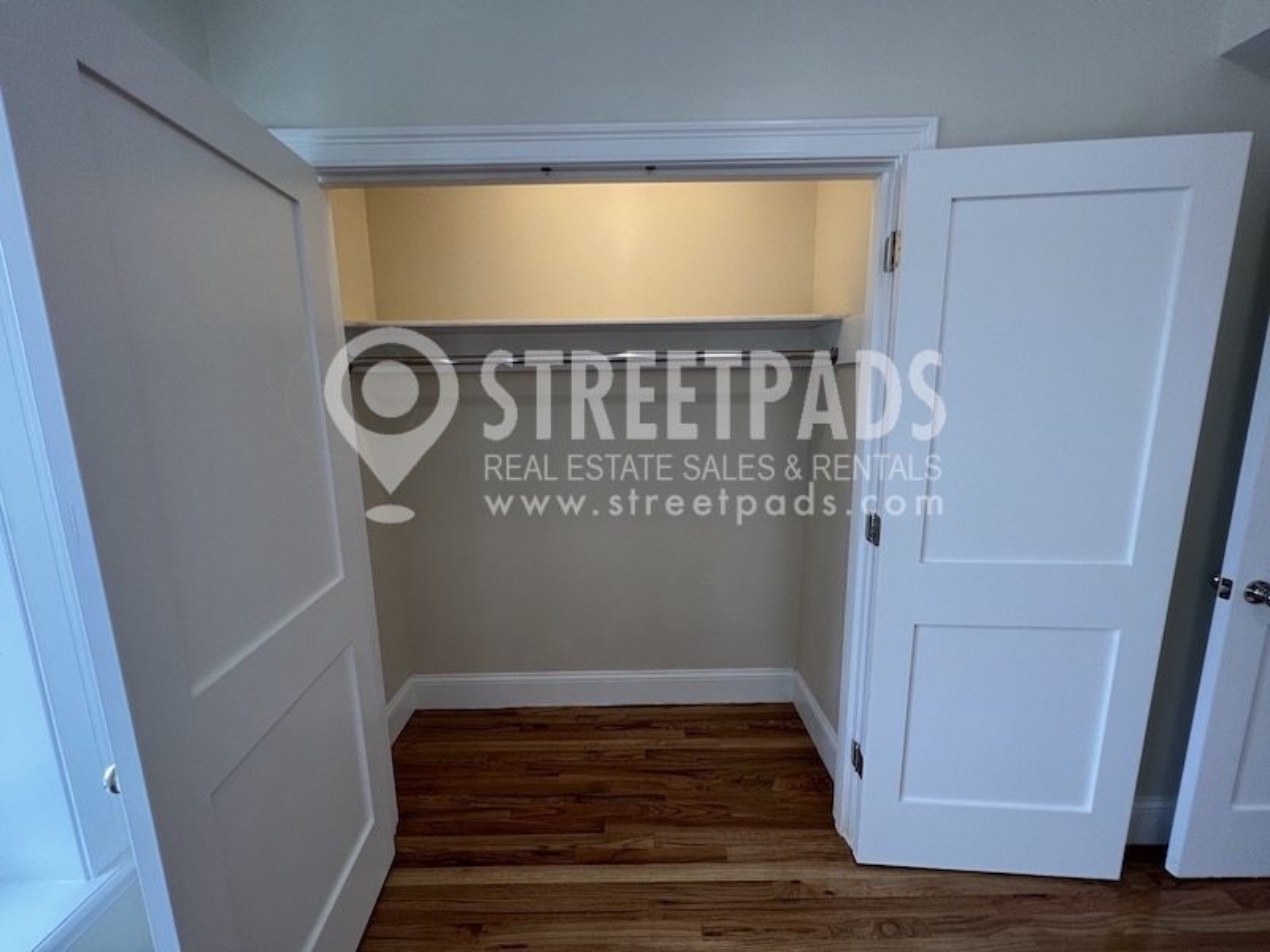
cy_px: 476
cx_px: 635
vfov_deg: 89.9
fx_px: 477
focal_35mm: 13
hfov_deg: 106.2
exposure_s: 1/120
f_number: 1.8
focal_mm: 1.57
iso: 100
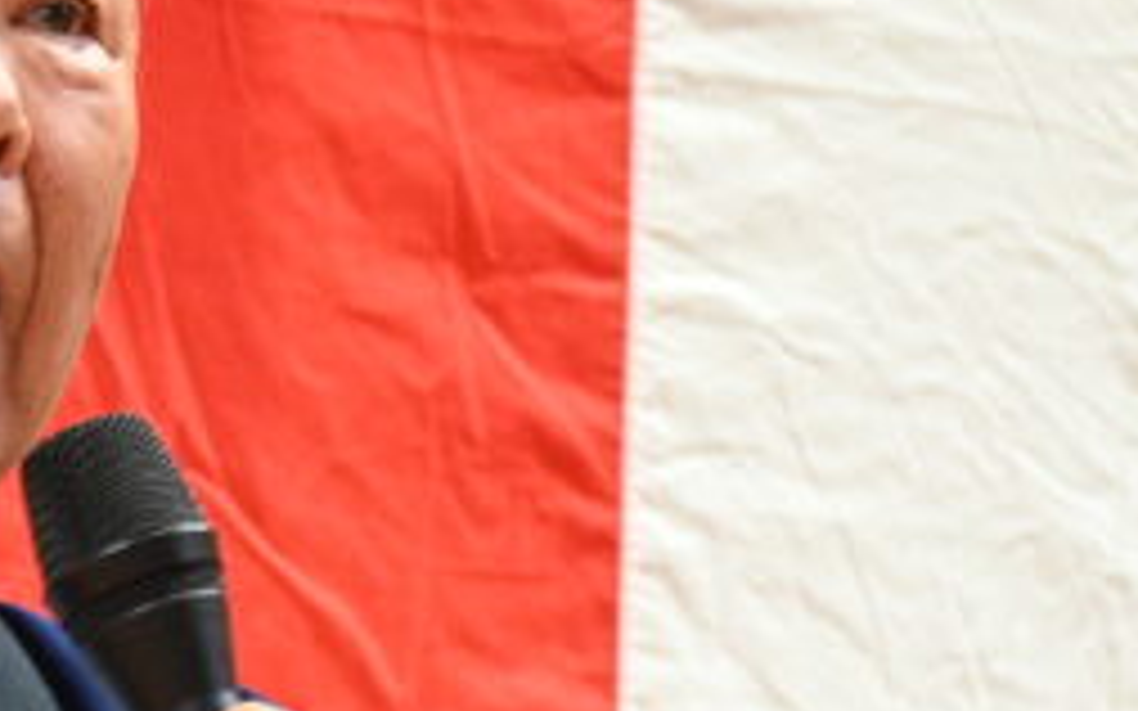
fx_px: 31723
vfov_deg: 1.3
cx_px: -693
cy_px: 997
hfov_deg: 2.1
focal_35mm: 1023
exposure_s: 1/25
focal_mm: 165
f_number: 5.6
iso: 1250
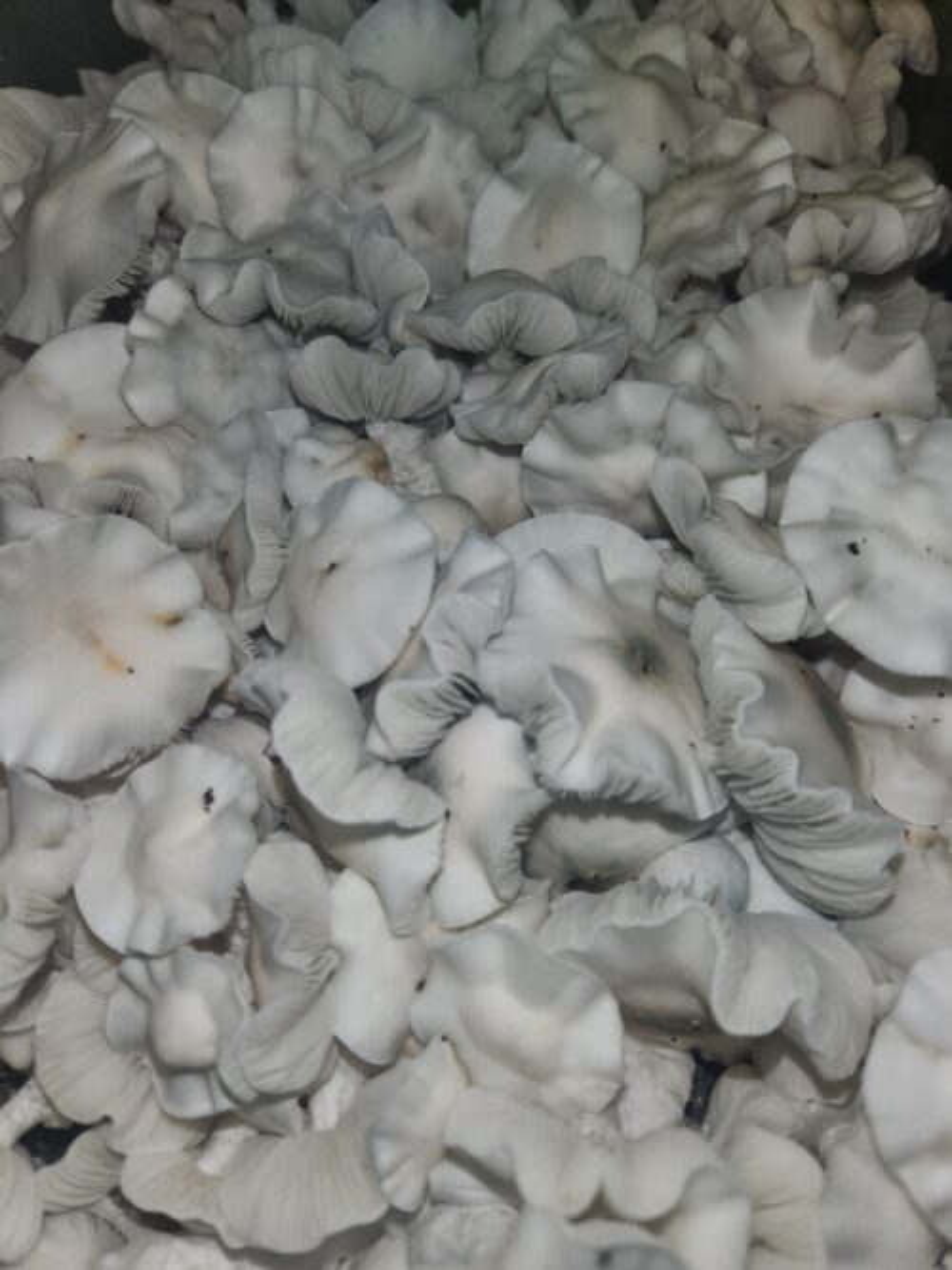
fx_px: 844
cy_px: 635
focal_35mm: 23
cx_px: 476
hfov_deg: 58.9
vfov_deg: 73.9
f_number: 1.8
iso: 20
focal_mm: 5.4
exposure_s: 1/541
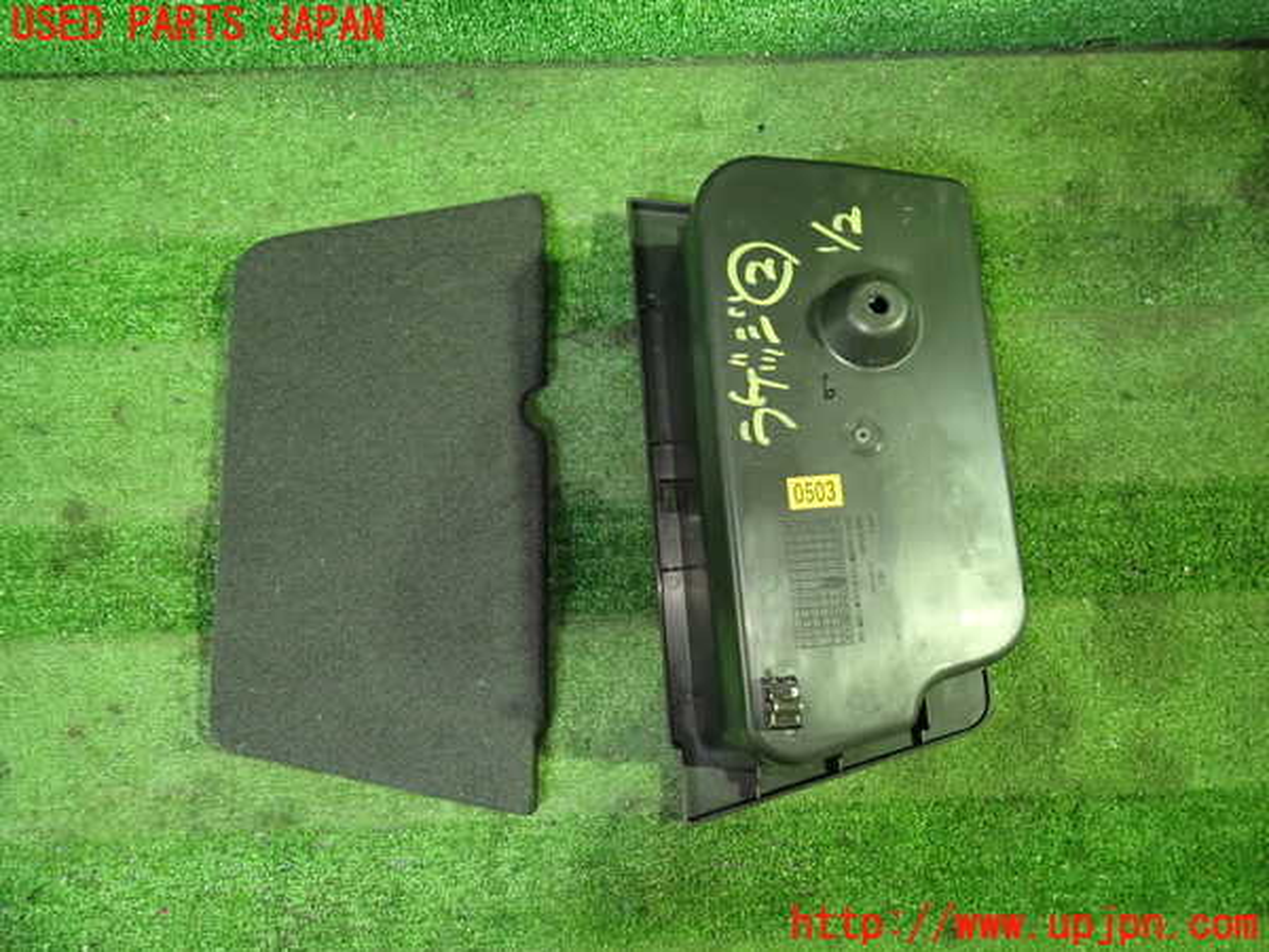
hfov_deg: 69.4
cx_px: 634
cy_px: 476
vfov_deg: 54.9
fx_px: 916
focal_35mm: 25
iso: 640
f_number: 2
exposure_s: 1/30
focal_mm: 4.5
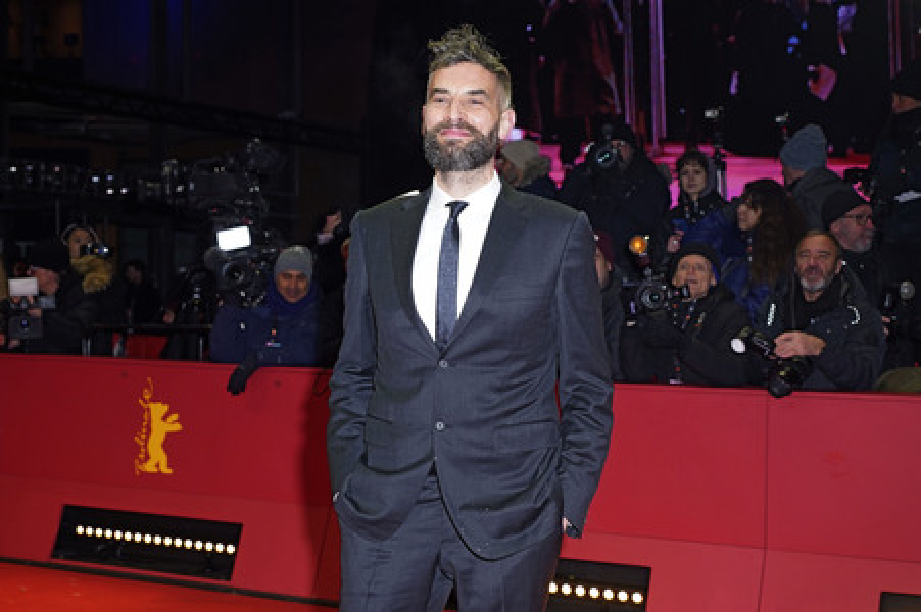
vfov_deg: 25.5
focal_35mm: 53
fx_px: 1355
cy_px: 306
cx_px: 460
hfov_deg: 37.5
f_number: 5.6
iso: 640
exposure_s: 1/160
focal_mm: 53
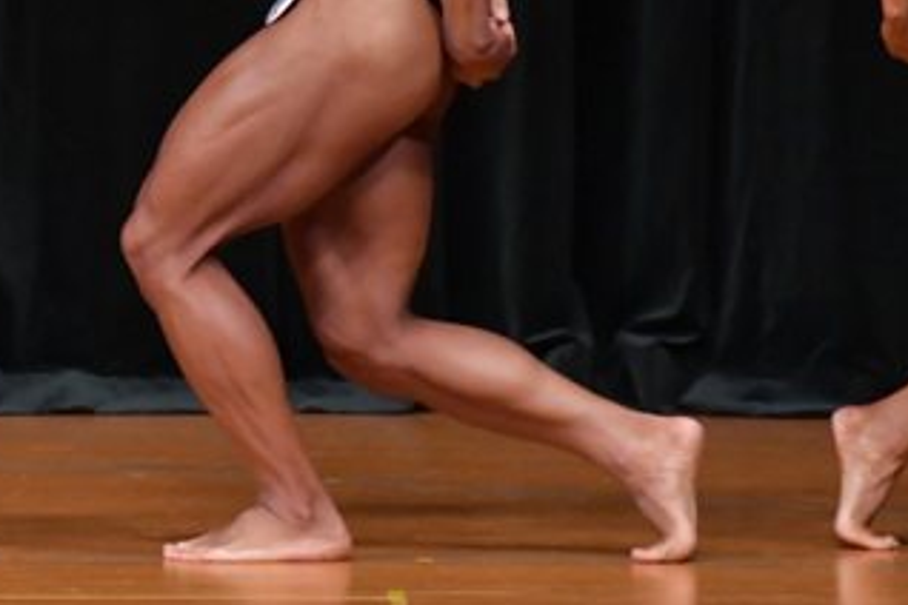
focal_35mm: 730
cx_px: 59
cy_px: -46
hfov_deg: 2.8
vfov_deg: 1.9
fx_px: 18411
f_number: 5.6
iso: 5000
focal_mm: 200
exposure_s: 1/400
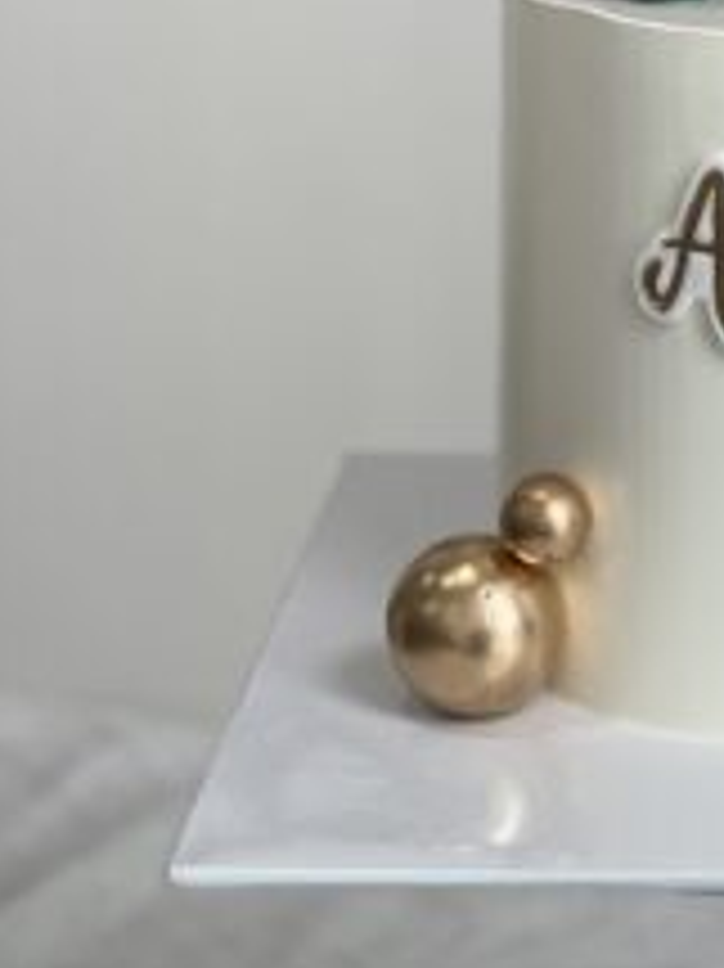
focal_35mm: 159
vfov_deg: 12.3
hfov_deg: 9.2
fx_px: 4438
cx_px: 881
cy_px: 34
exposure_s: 1/100
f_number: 2.2
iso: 50
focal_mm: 7.5
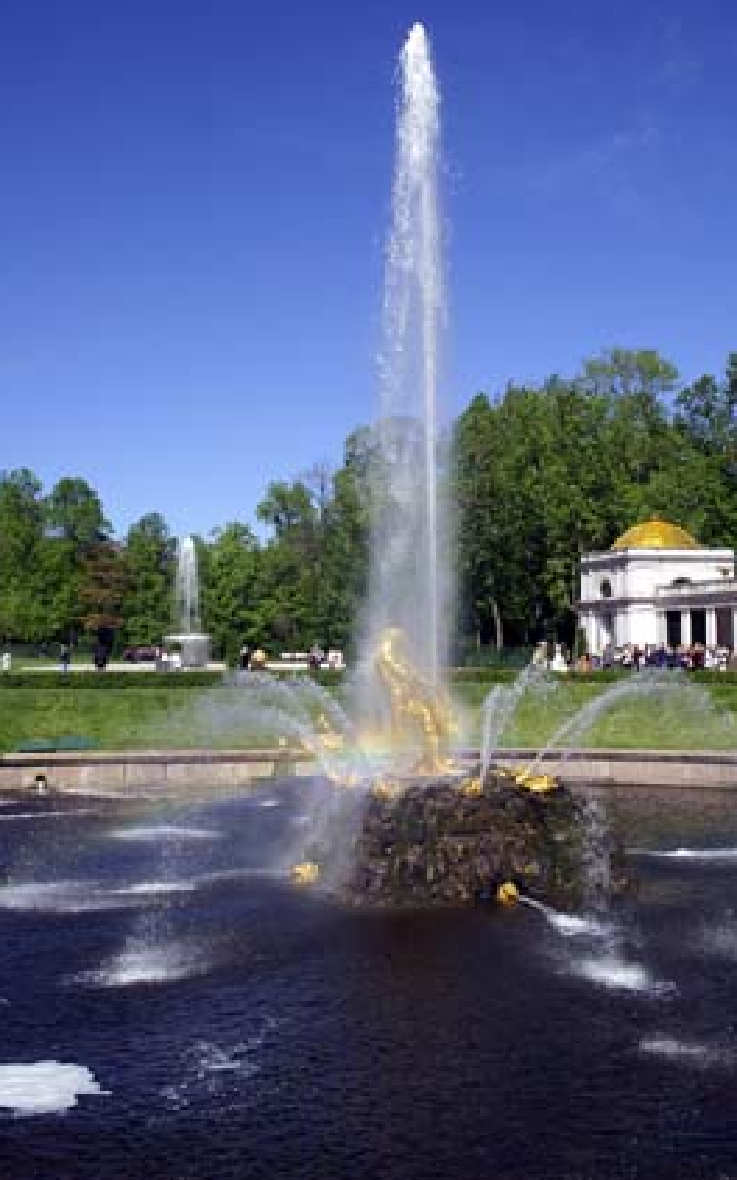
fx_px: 1255
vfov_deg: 50.4
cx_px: 406
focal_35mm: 39
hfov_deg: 32.7
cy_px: 555
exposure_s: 1/500
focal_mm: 24
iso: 100
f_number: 8
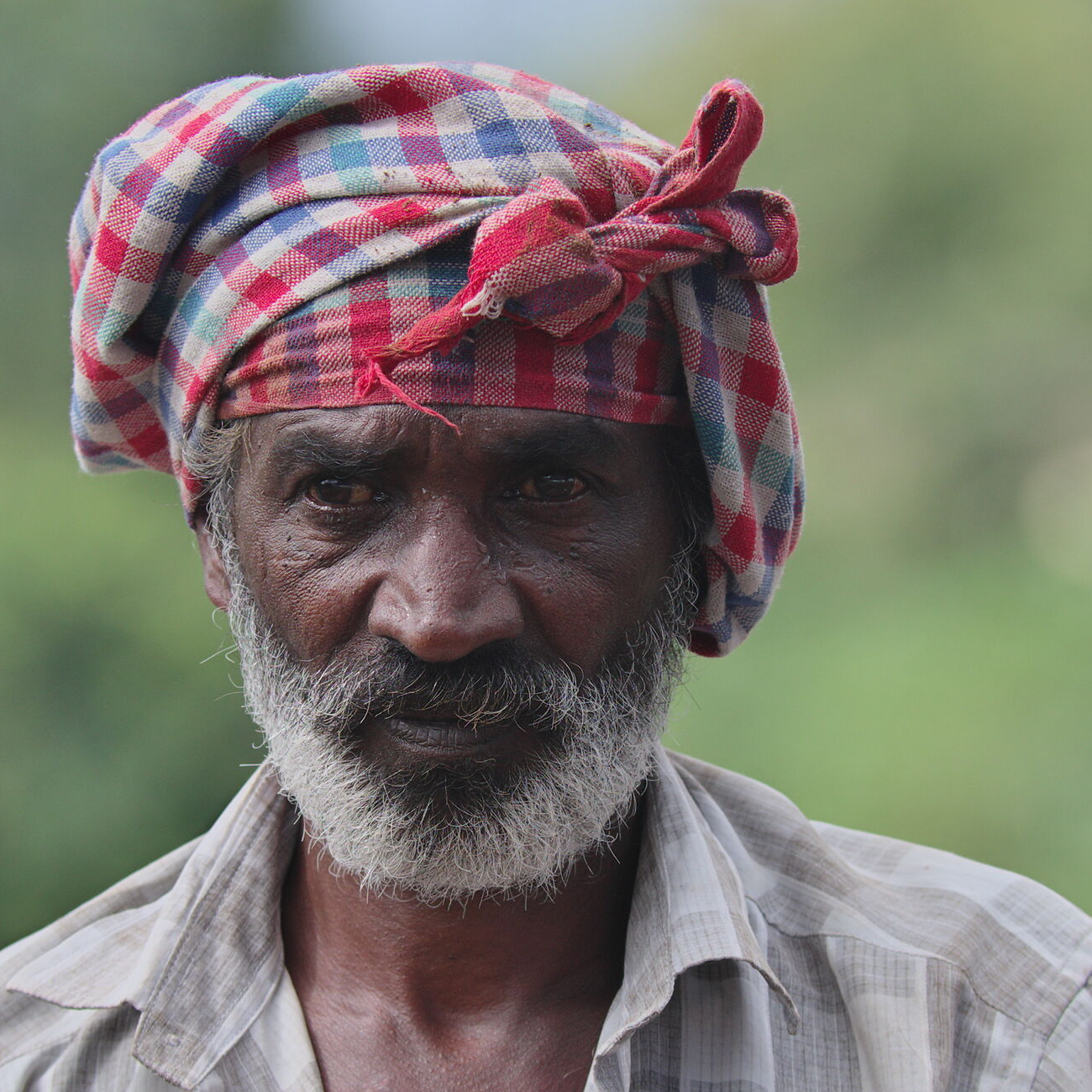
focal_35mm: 314
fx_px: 11207
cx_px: 517
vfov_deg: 5.6
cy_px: 670
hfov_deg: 5.6
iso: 400
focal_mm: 200
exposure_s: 1/1600
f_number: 4.5
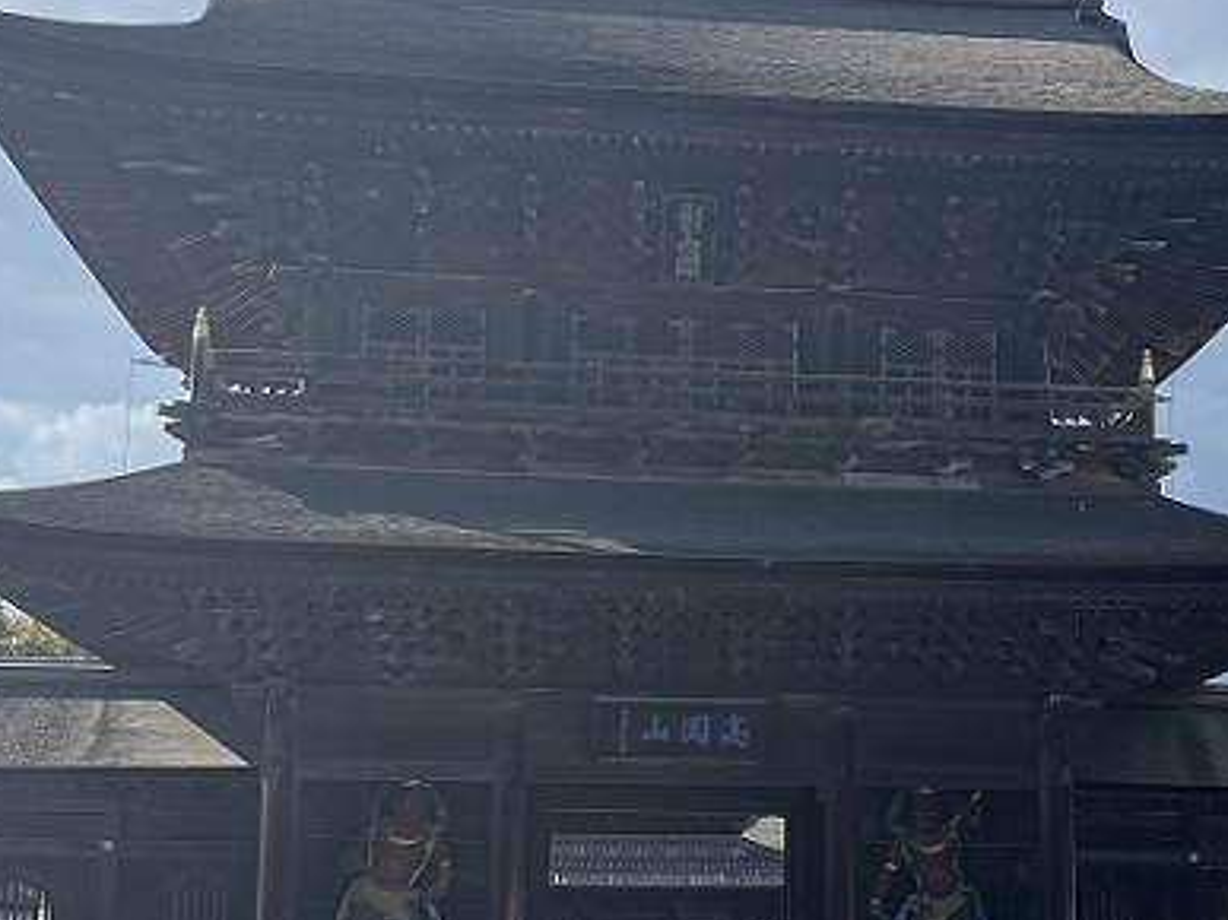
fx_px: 1951
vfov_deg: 26.2
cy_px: 696
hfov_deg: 34.6
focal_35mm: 55
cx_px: 819
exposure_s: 1/2024
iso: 50
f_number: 1.6
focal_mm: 5.1
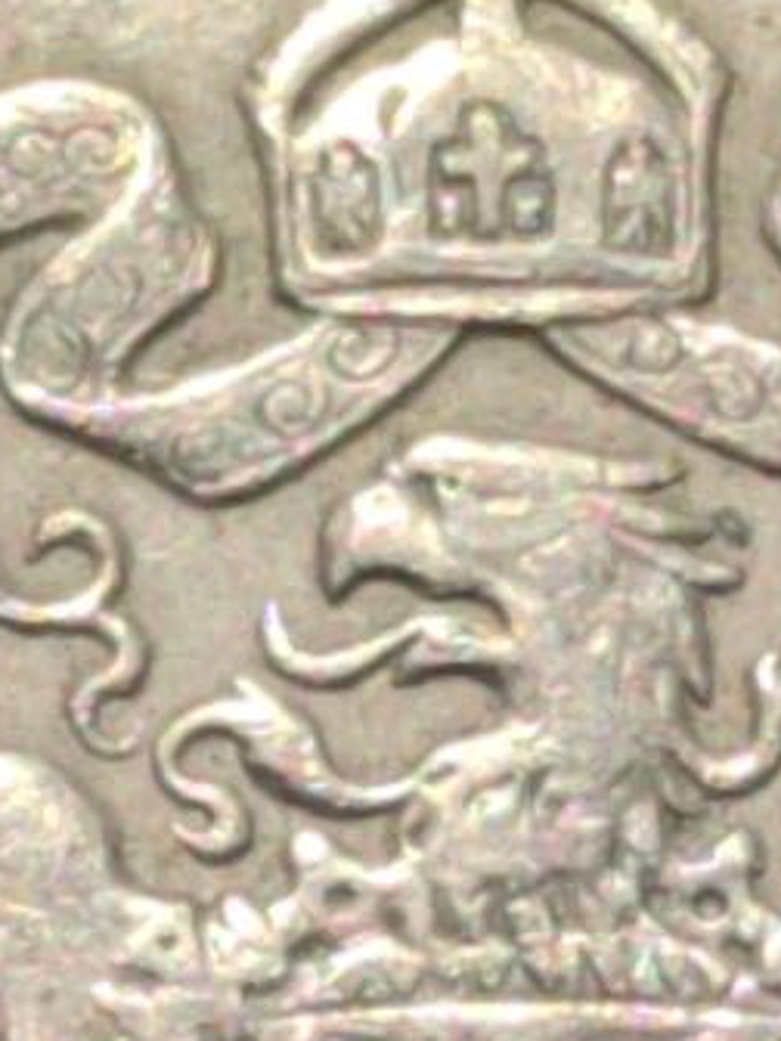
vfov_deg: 4.6
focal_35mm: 434
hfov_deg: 3.4
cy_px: 1193
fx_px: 13056
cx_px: 471
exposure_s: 1/100
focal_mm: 5.75
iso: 64
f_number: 2
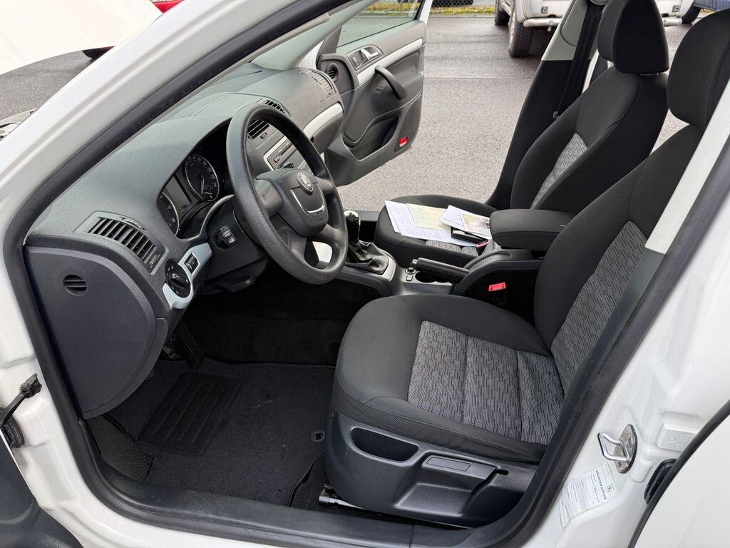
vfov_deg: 56.8
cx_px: 365
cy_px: 274
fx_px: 506
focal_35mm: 24
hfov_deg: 71.6
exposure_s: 1/275
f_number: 1.78
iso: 100
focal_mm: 6.76
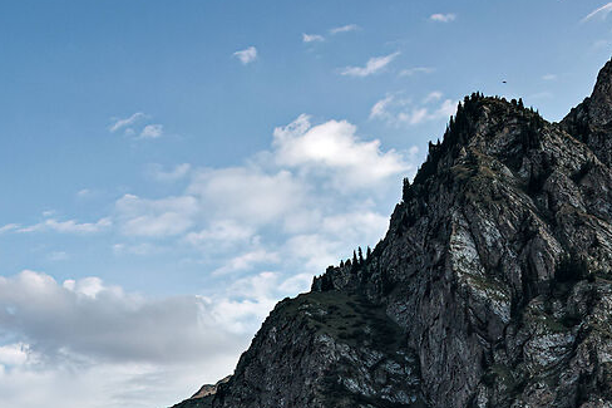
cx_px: -125
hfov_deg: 16.6
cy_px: 816
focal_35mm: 118
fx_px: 2005
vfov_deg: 10.6
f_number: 5
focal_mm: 24
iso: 100
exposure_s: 1/125
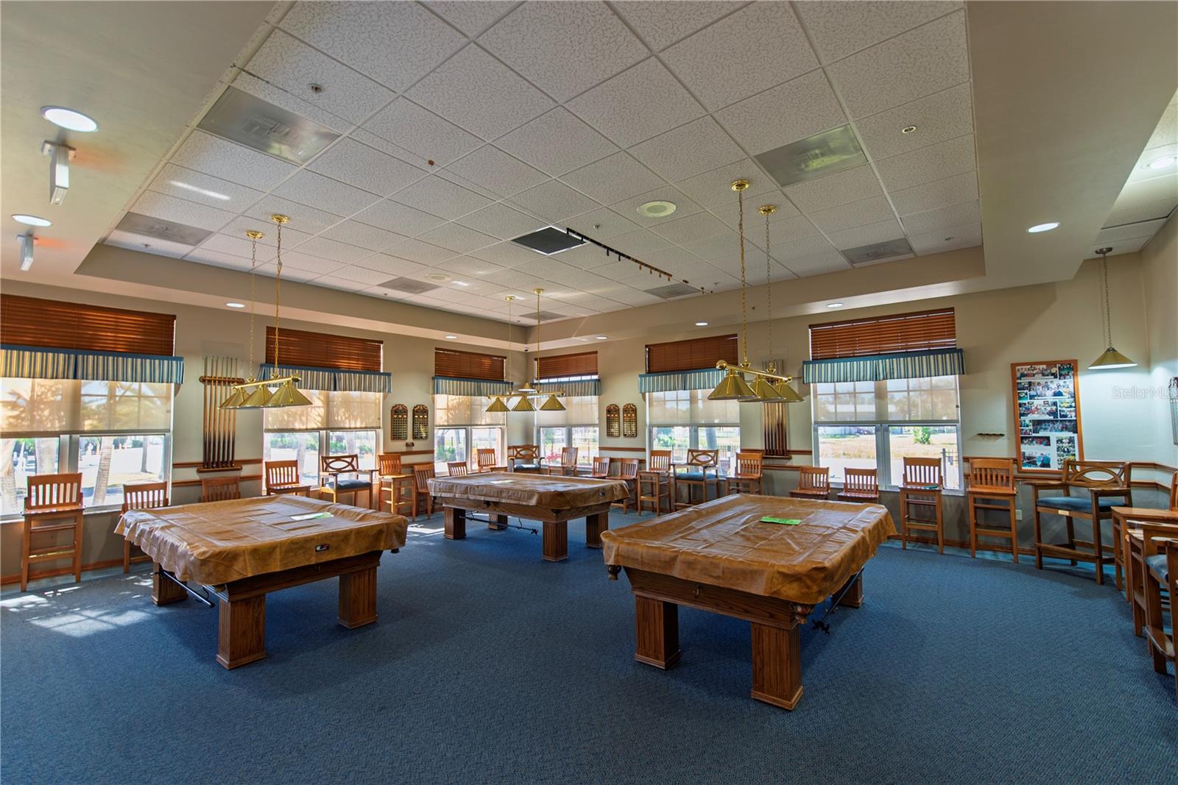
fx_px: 491
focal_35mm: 15
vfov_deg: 77.3
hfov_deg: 100.4
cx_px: 589
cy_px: 392
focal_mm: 15
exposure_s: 1/15
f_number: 2.8
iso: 100
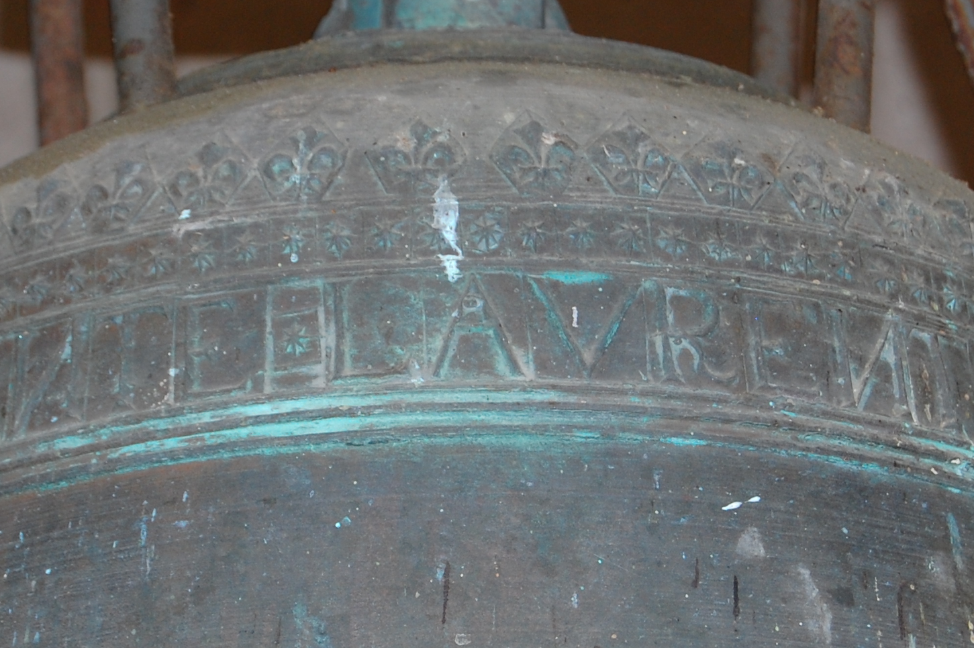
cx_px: 450
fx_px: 4624
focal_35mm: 171
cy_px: 346
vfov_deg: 8.0
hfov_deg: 12.0
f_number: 5.6
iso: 400
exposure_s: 1/60
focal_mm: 55
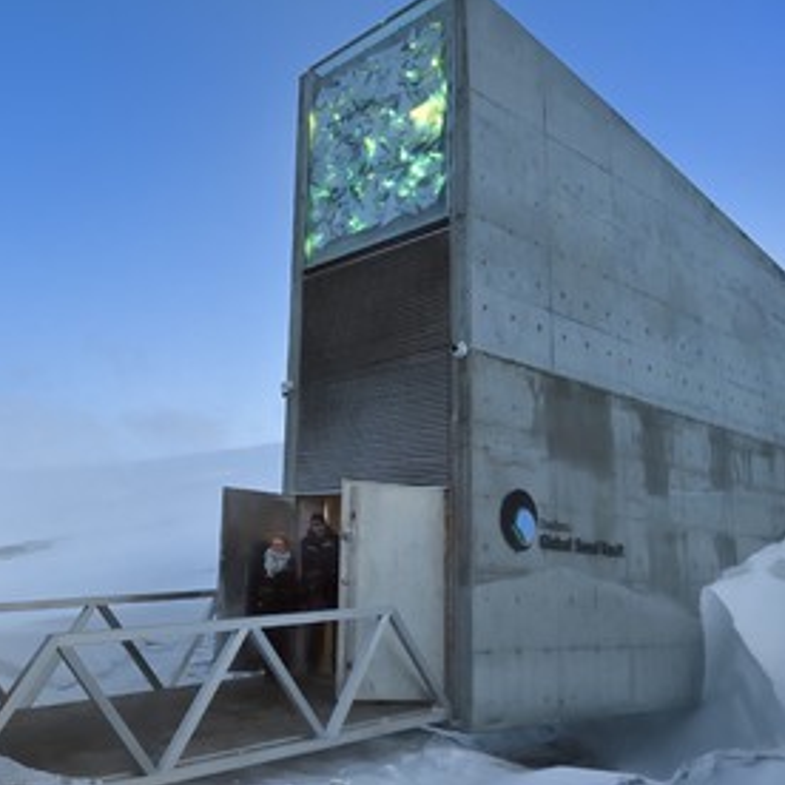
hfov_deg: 50.9
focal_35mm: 31
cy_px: 392
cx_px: 222
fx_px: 795
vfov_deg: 52.5
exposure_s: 1/125
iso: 1600
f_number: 5.6
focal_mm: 24
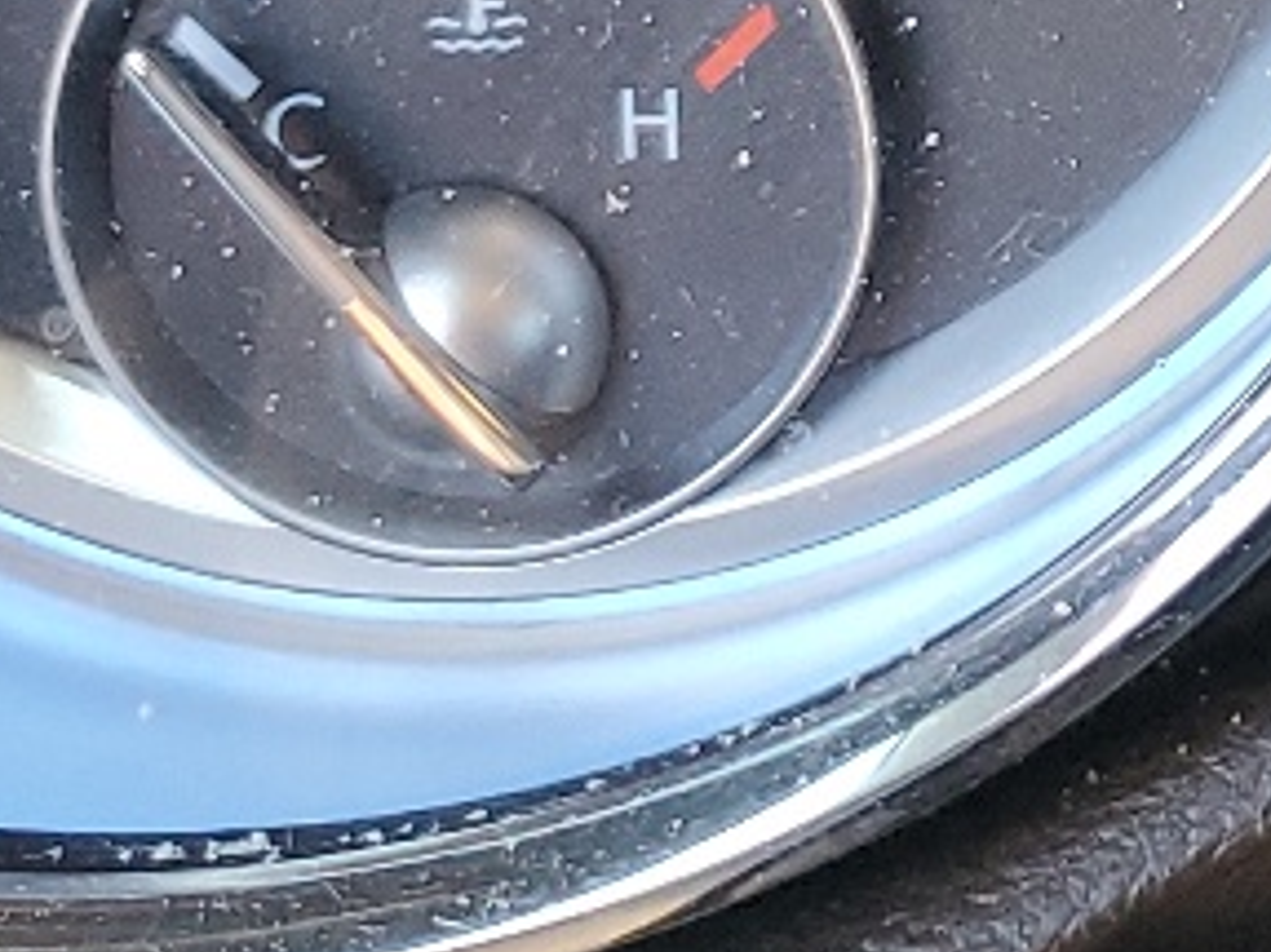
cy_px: -1005
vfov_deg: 9.5
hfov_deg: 12.4
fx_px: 5322
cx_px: 2325
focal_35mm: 145
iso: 93
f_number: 1.5
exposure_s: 1/120
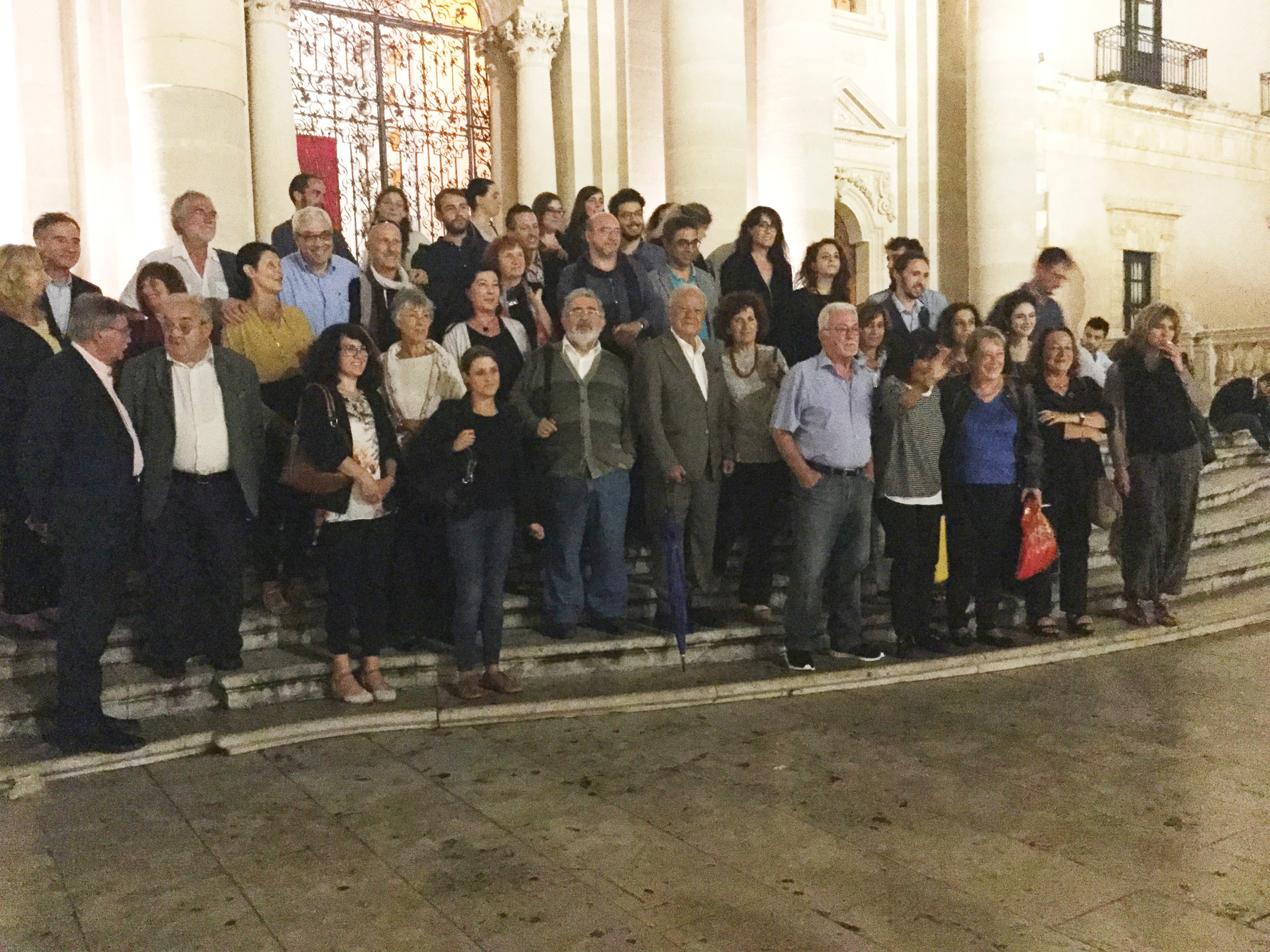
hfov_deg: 58.4
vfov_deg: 45.4
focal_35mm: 31
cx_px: 635
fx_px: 1137
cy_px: 476
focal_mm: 3.3
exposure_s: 1/15
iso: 800
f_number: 2.4
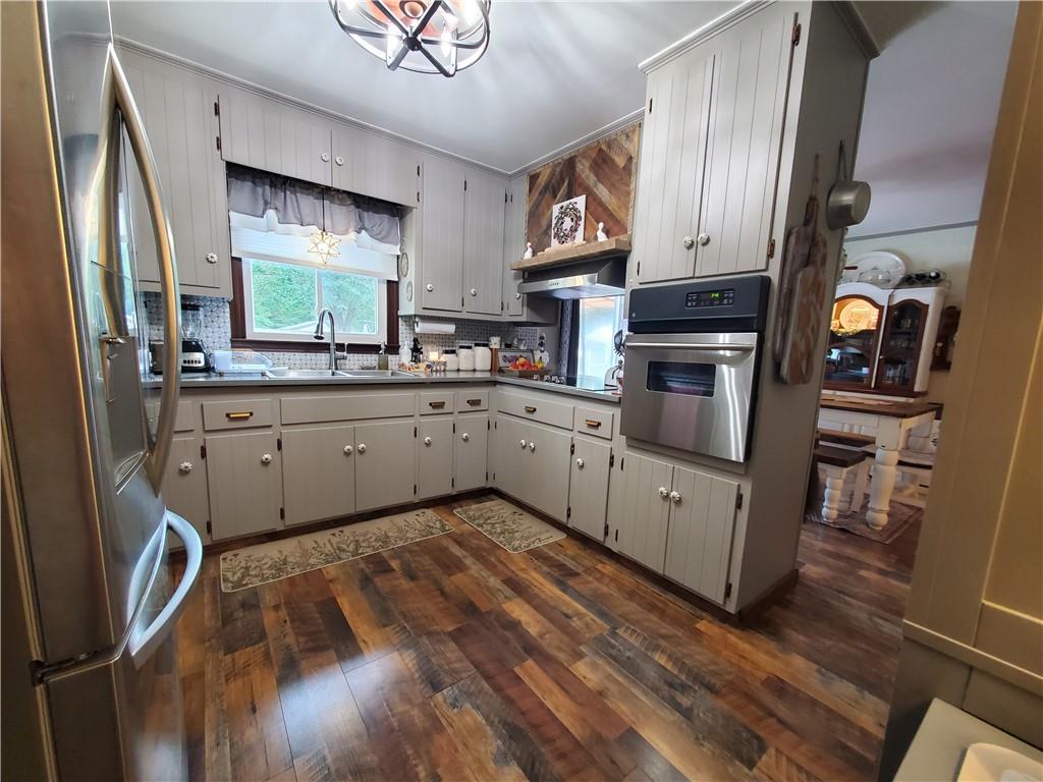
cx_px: 522
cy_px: 391
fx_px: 392
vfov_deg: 89.9
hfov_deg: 106.2
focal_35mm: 13
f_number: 2.2
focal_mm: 1.8
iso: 400
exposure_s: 1/40
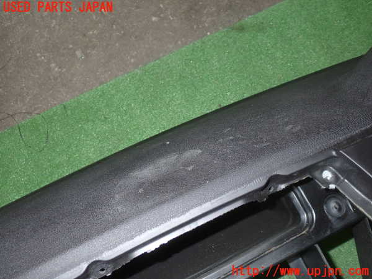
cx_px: 186
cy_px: 140
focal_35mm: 36
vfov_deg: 39.7
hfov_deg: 51.4
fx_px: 387
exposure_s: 1/40
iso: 800
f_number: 7.1
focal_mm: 6.37
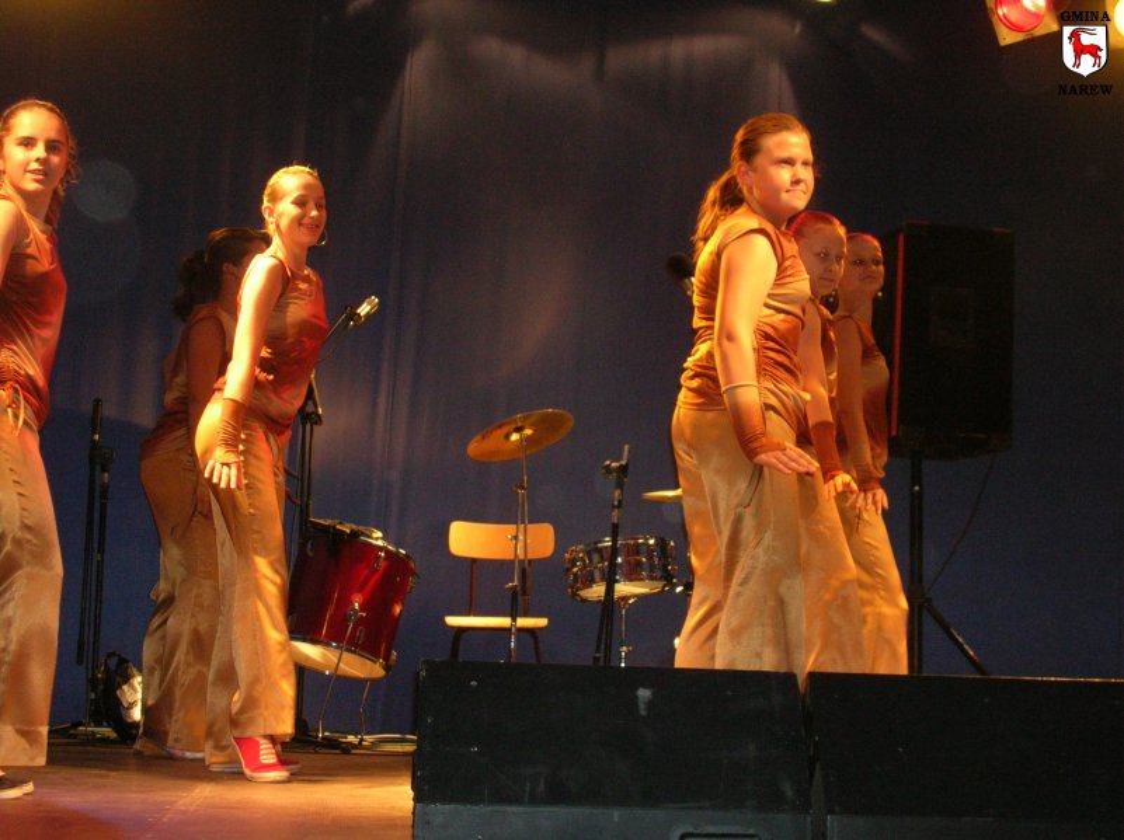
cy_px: 420
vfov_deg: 23.6
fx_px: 2011
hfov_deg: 31.2
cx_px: 562
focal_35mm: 62
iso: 142
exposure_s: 1/60.1
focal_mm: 10.2
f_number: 3.6
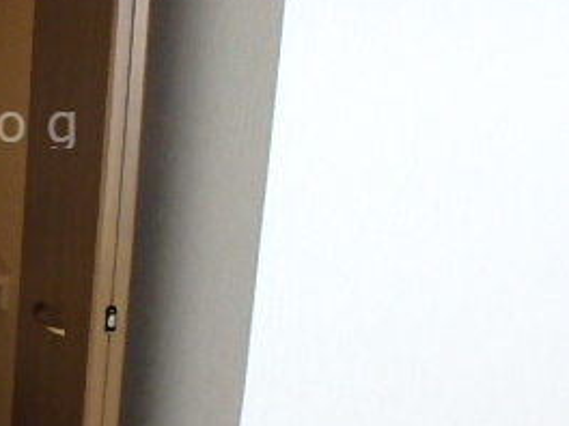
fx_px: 838
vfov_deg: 28.3
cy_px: 123
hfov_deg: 32.8
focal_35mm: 51
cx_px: -60
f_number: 3.5
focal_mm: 3.7
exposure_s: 1/25
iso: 800
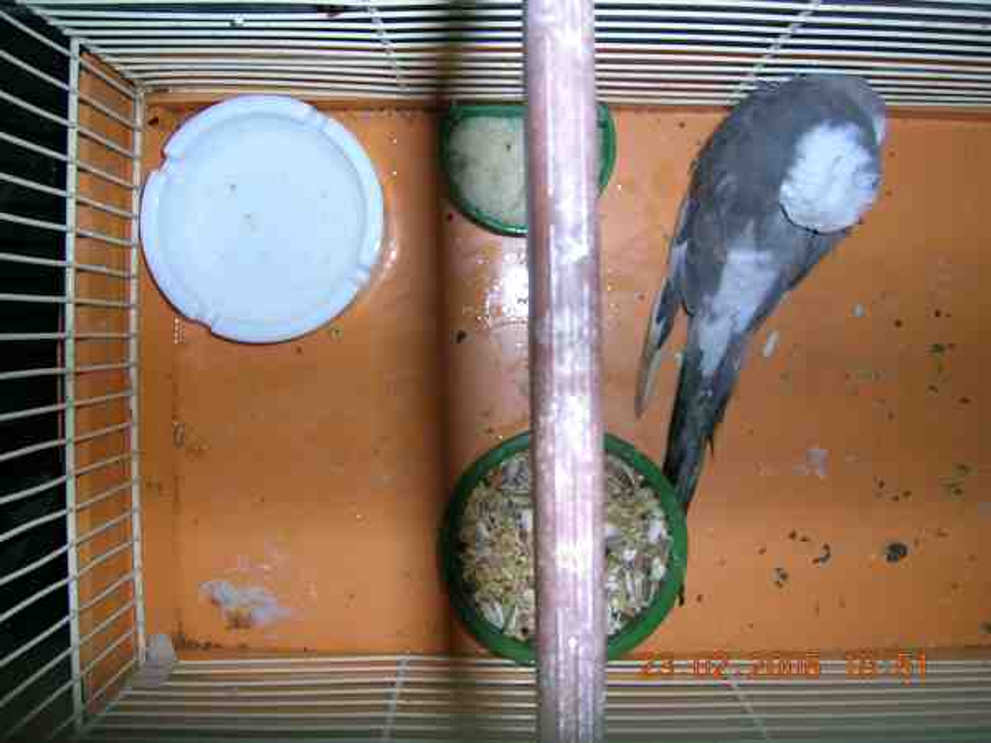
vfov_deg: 40.7
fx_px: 1002
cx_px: 496
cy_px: 372
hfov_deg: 52.6
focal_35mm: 35
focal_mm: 5.4
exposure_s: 1/60.1
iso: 50
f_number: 2.8
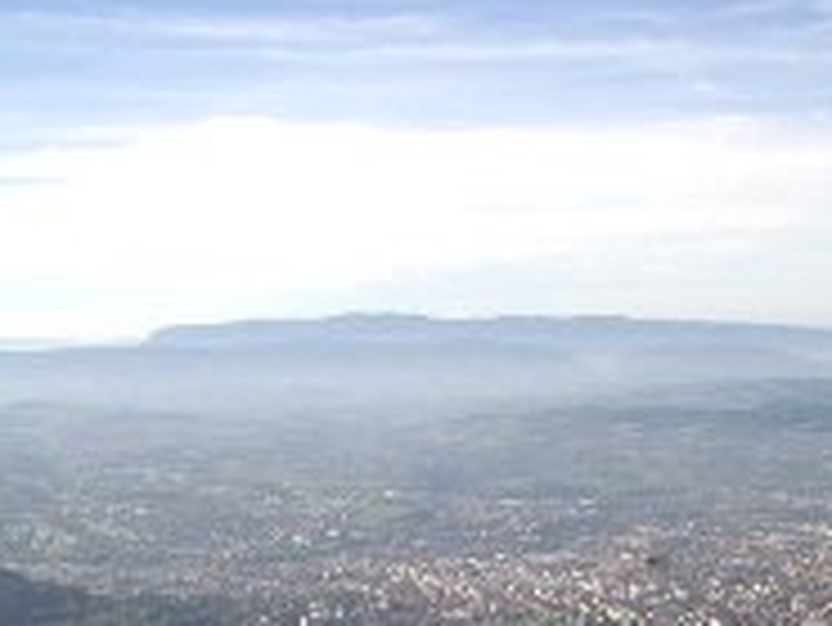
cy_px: 554
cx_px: 445
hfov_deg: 28.5
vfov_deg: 21.2
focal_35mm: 68
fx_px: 1635
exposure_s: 1/1000
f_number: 4.3
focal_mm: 5.8
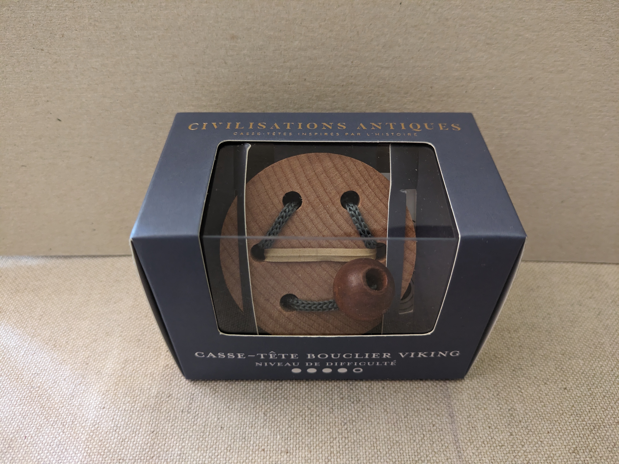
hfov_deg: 69.4
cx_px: 310
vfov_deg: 54.9
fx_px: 447
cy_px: 232
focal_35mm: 25
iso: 796
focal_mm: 5.43
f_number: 1.89
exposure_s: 1/25
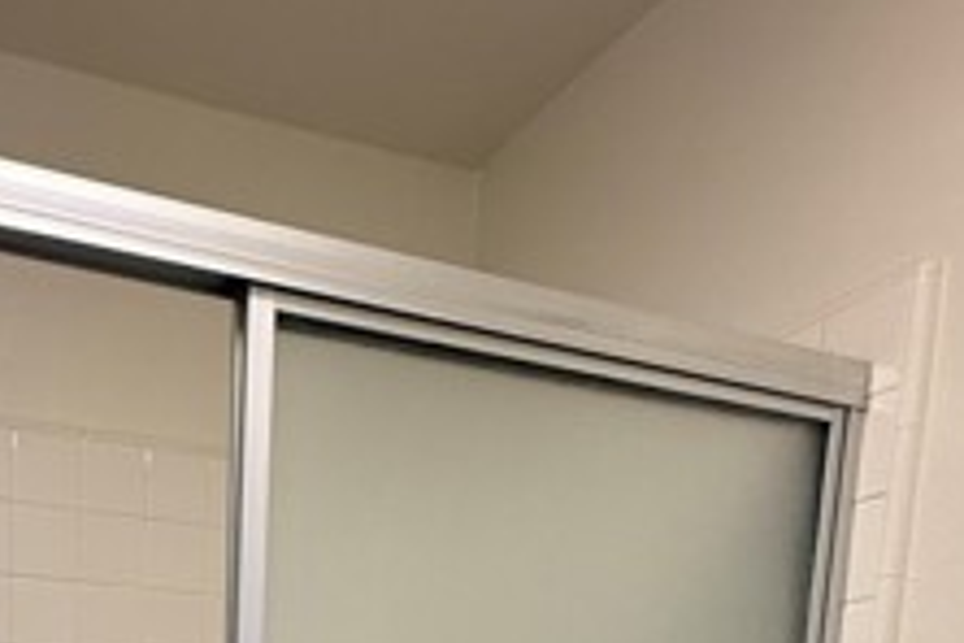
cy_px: 1017
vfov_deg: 23.7
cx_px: 191
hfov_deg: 44.1
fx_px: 1125
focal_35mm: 42
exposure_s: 1/120
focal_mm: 2.22
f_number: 2.2
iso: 160
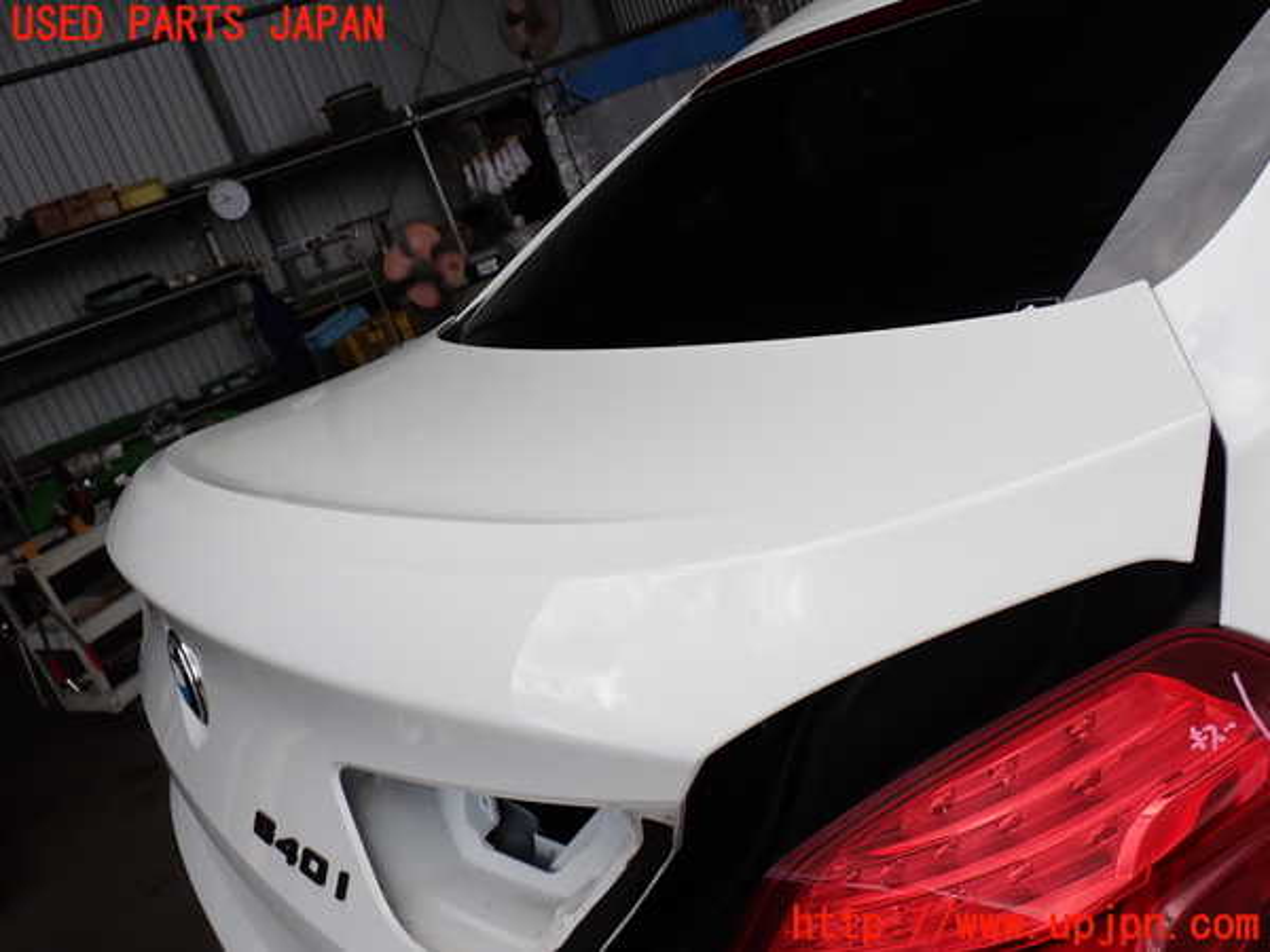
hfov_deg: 56.8
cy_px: 476
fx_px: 1174
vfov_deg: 44.2
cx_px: 635
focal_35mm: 32
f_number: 3.2
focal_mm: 5.79
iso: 100
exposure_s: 1/800
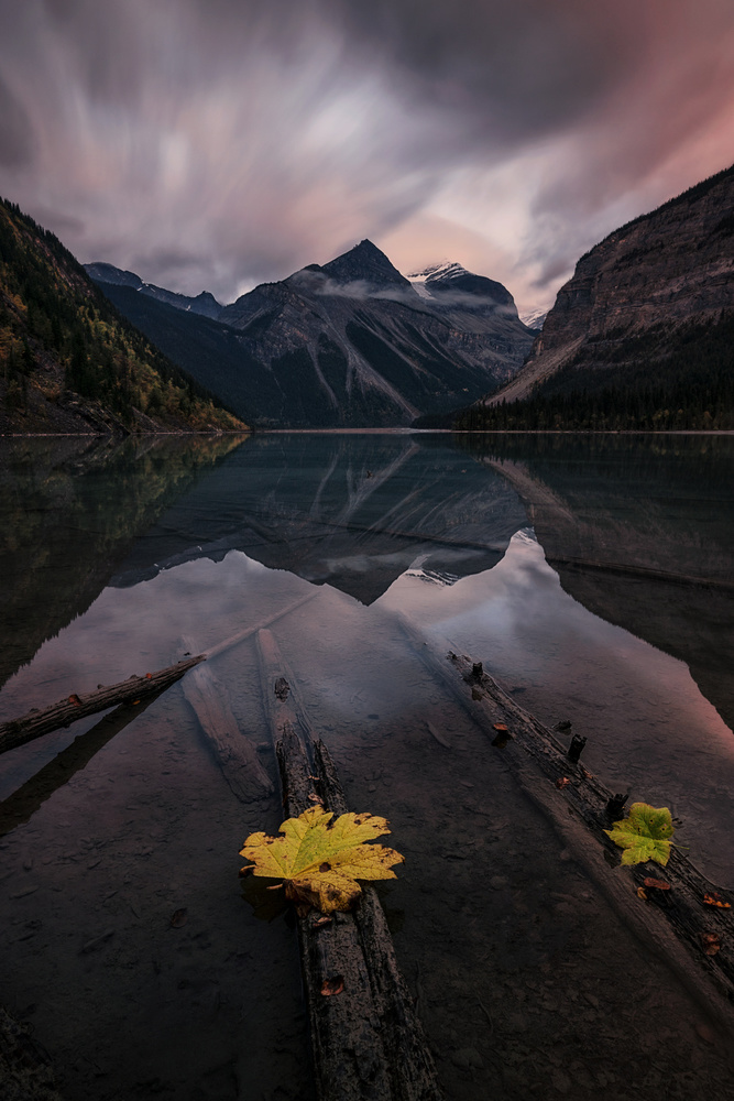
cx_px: 367
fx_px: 611
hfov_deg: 61.9
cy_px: 550
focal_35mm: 20
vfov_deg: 84.0
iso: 100
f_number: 11
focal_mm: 20
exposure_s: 87
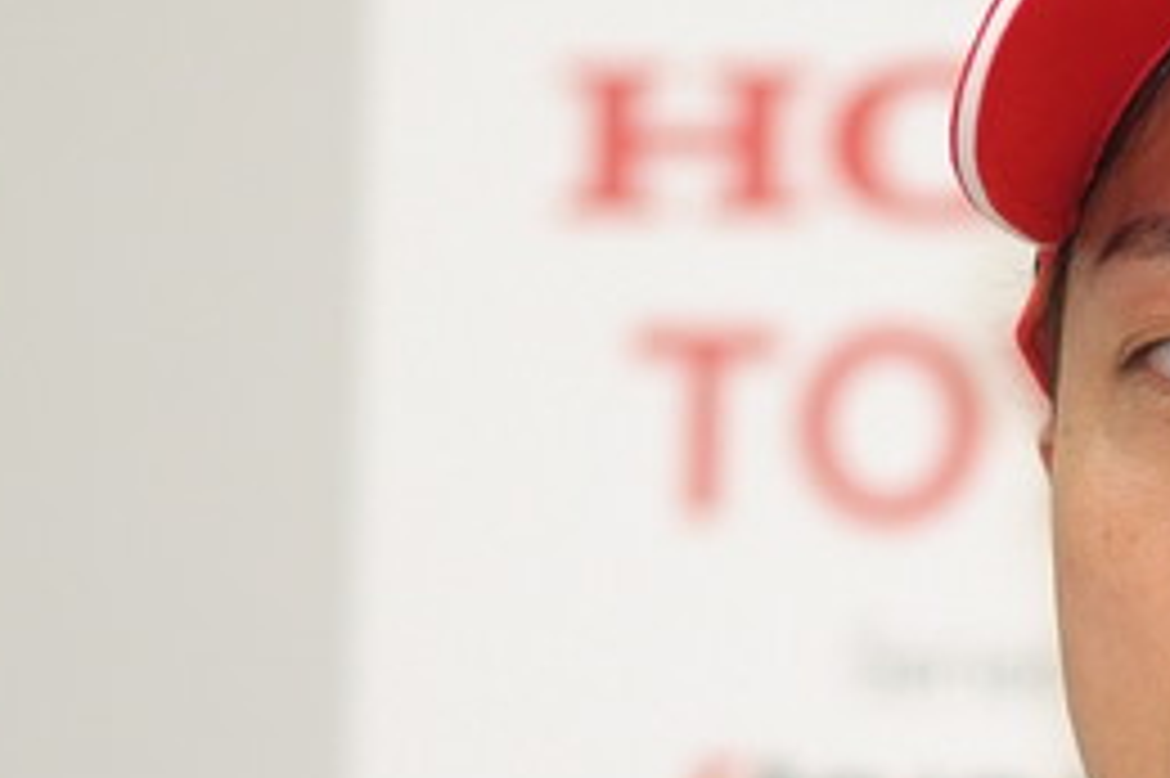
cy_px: 774
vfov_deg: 1.8
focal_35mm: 749
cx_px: 1264
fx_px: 24326
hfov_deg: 2.8
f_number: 2.8
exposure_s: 1/250
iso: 800
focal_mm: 180
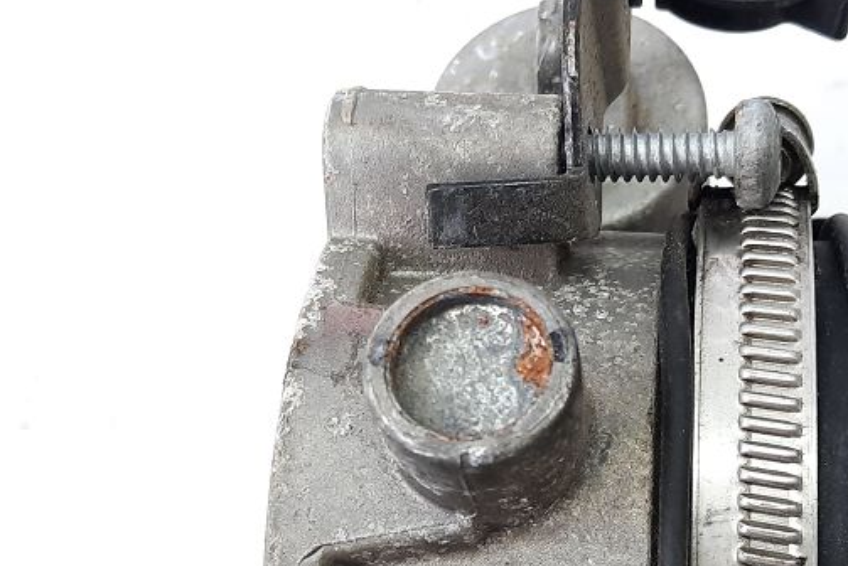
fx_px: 1461
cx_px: 565
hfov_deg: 32.1
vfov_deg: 21.9
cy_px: 312
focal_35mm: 62
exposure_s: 1/50
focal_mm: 4.6
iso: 80
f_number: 2
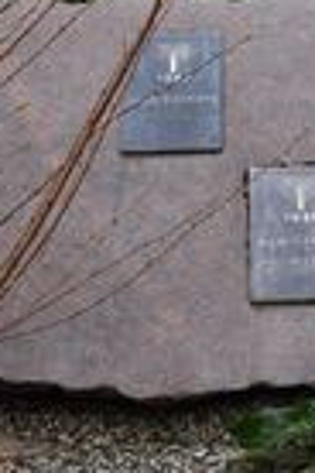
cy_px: 305
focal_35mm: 133
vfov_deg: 15.4
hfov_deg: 9.9
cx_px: 531
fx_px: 1739
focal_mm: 29
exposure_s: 1/125
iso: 400
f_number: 5.6
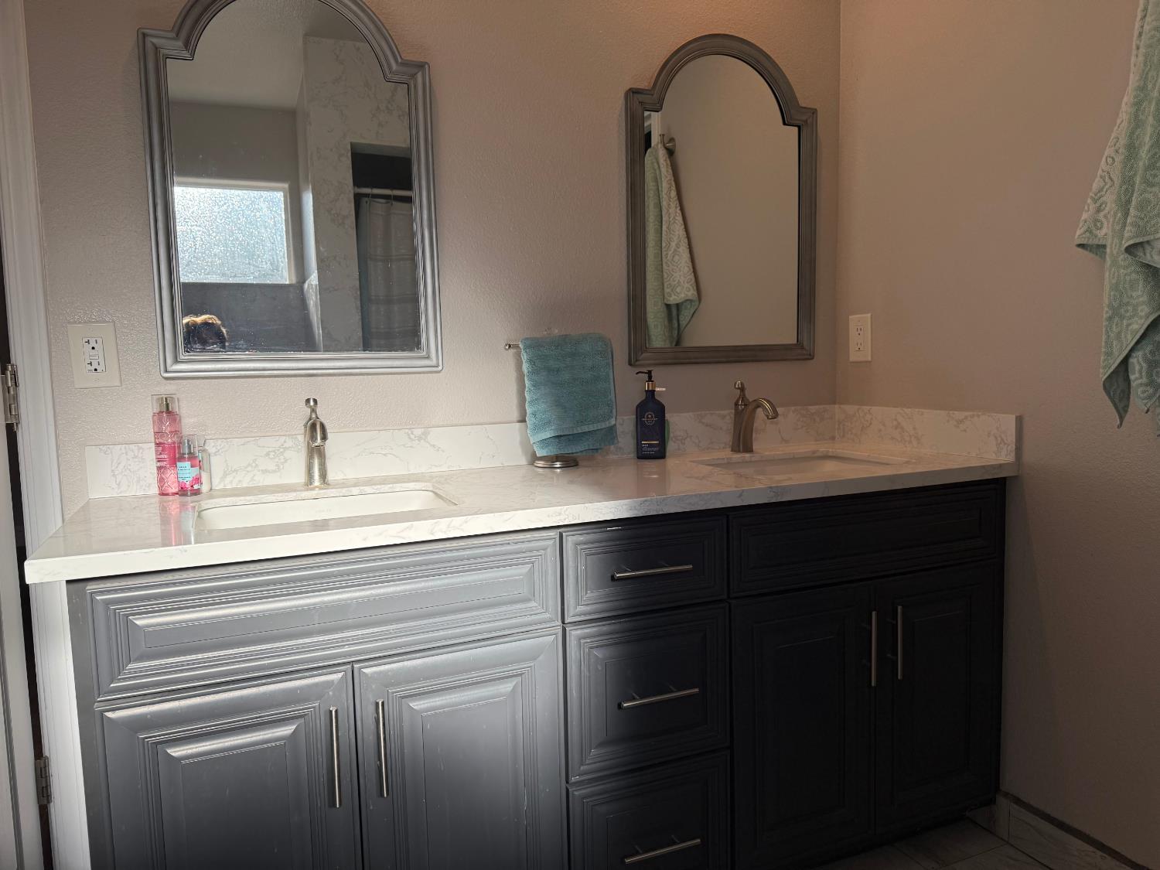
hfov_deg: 71.6
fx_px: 804
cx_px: 580
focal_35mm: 24
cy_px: 435
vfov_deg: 56.8
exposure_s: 1/1230
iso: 100
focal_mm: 6.76
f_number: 1.78
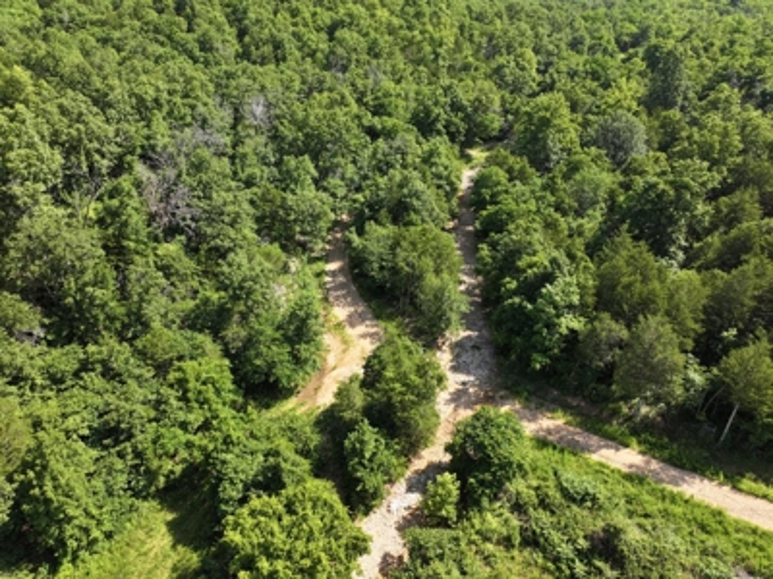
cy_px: 290
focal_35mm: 24
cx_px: 386
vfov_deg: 56.8
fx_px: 536
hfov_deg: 71.6
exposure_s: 1/800
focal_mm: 12.29
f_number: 2.8
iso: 100
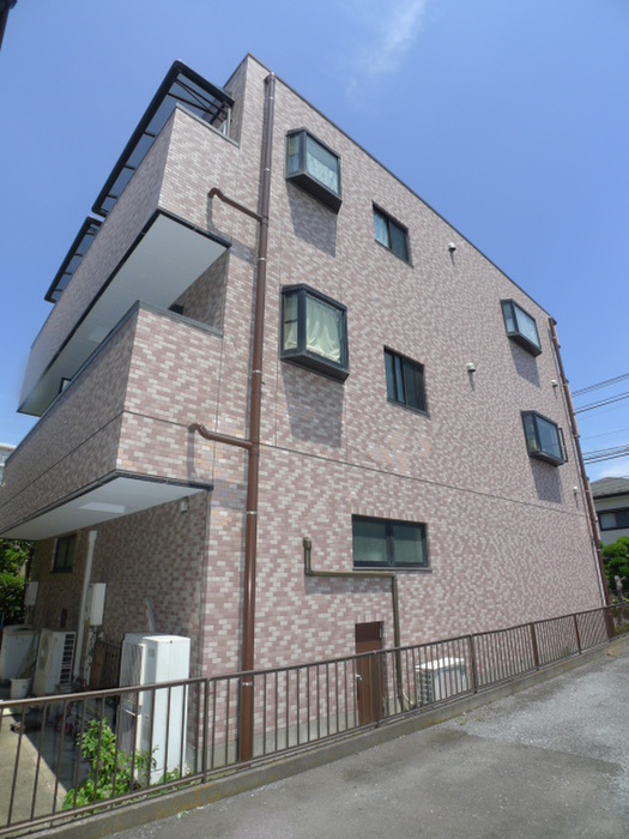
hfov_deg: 71.6
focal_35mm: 18
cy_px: 420
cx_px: 314
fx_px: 436
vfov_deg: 87.8
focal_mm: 3.9
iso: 100
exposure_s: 1/800
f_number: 4
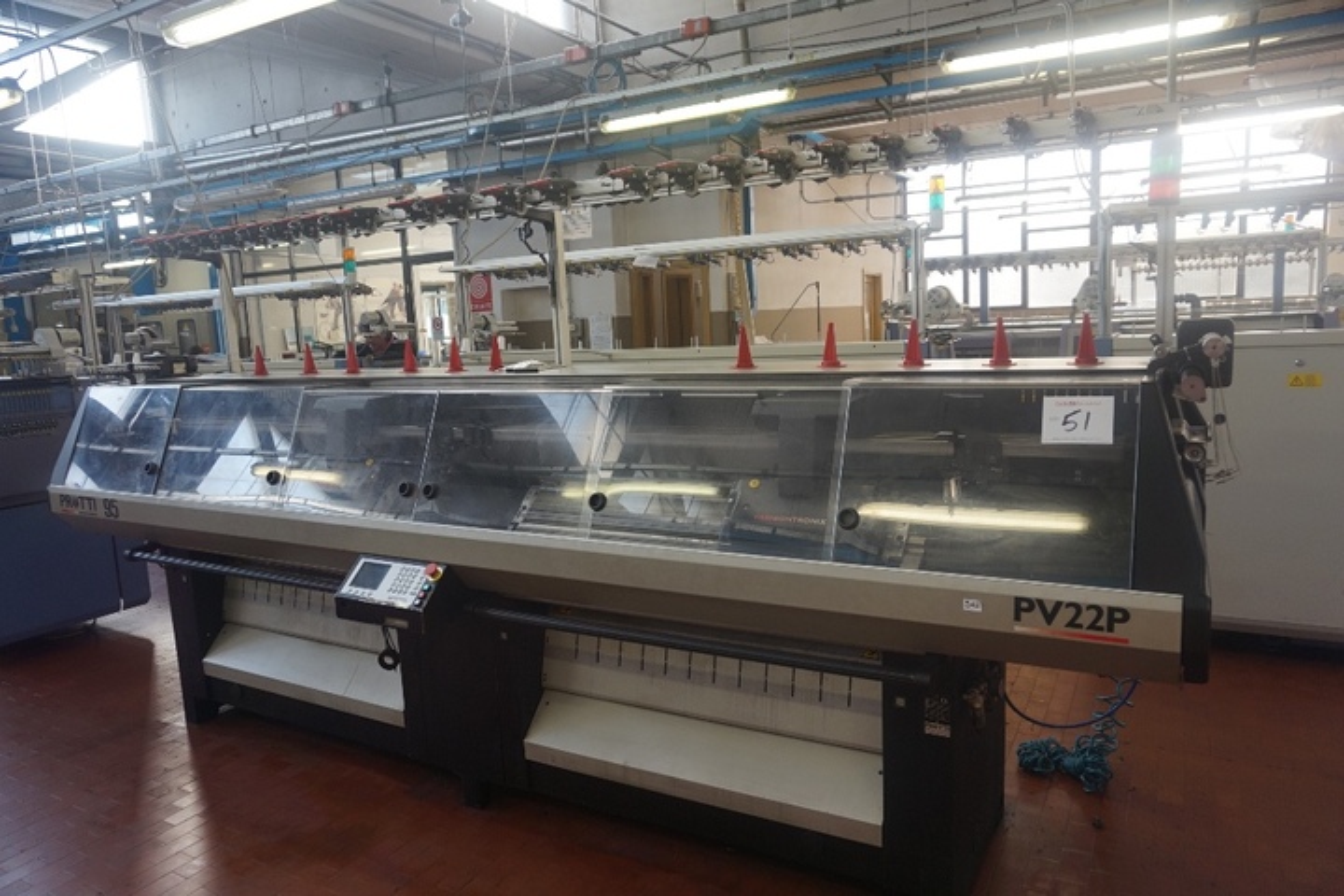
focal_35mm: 24
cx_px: 672
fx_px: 896
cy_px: 448
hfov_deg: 73.7
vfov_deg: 53.1
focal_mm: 16
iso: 250
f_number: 4
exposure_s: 1/60
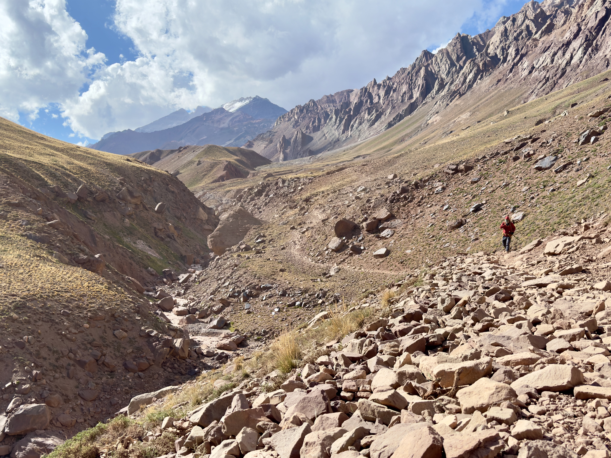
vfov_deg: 40.7
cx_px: 306
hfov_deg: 52.6
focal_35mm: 35
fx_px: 618
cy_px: 229
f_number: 1.78
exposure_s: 1/6849
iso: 100
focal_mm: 6.76
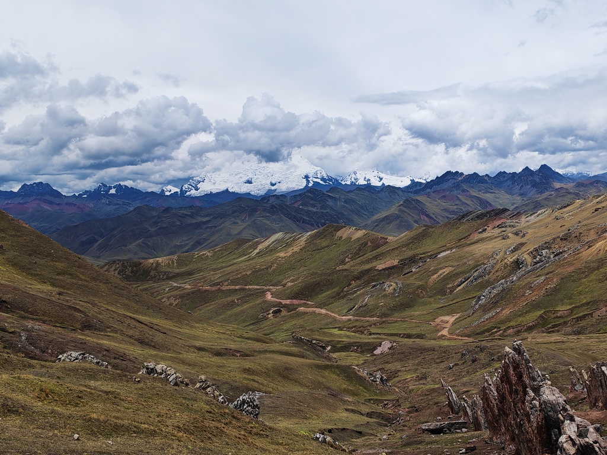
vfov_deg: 32.2
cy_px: 228
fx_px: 789
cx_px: 304
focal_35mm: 45
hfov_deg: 42.1
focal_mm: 6.12
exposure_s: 1/1300
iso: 50
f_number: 1.9
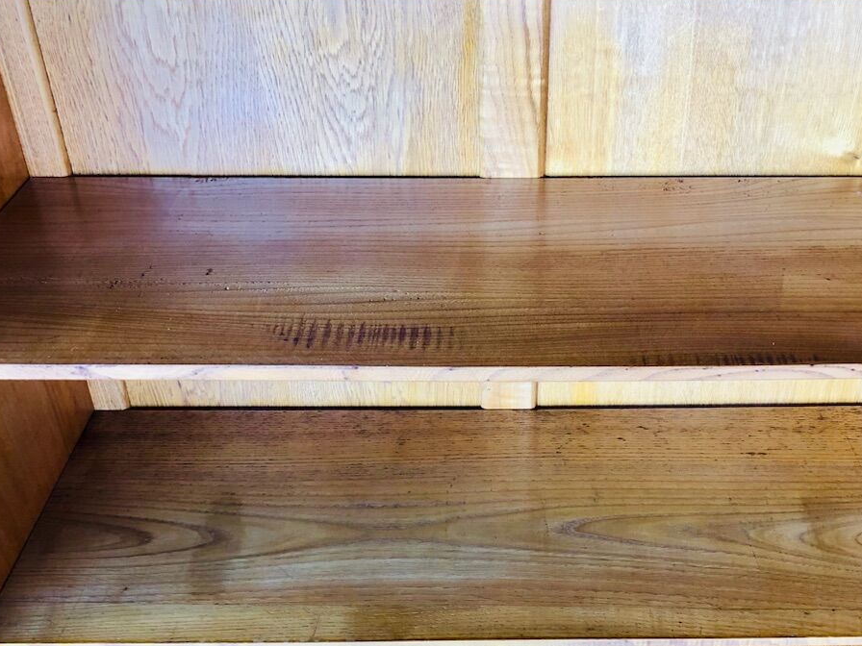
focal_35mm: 40
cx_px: 499
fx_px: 996
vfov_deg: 35.6
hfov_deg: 46.6
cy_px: 437
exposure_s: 1/15
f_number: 1.8
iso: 40
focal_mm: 3.99
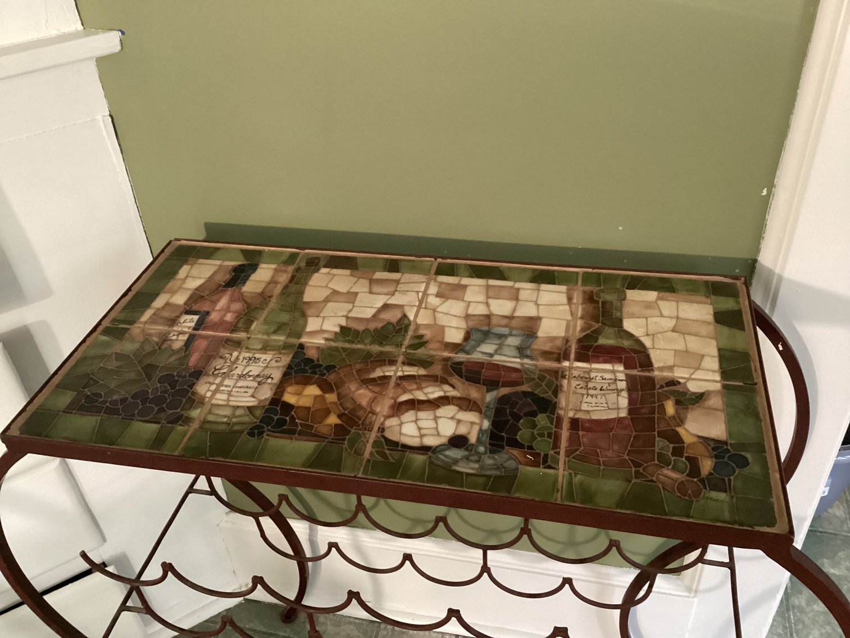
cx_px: 425
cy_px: 319
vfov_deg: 45.4
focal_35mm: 31
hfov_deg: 58.3
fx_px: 761
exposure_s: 1/30
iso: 500
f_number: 2.4
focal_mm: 3.3
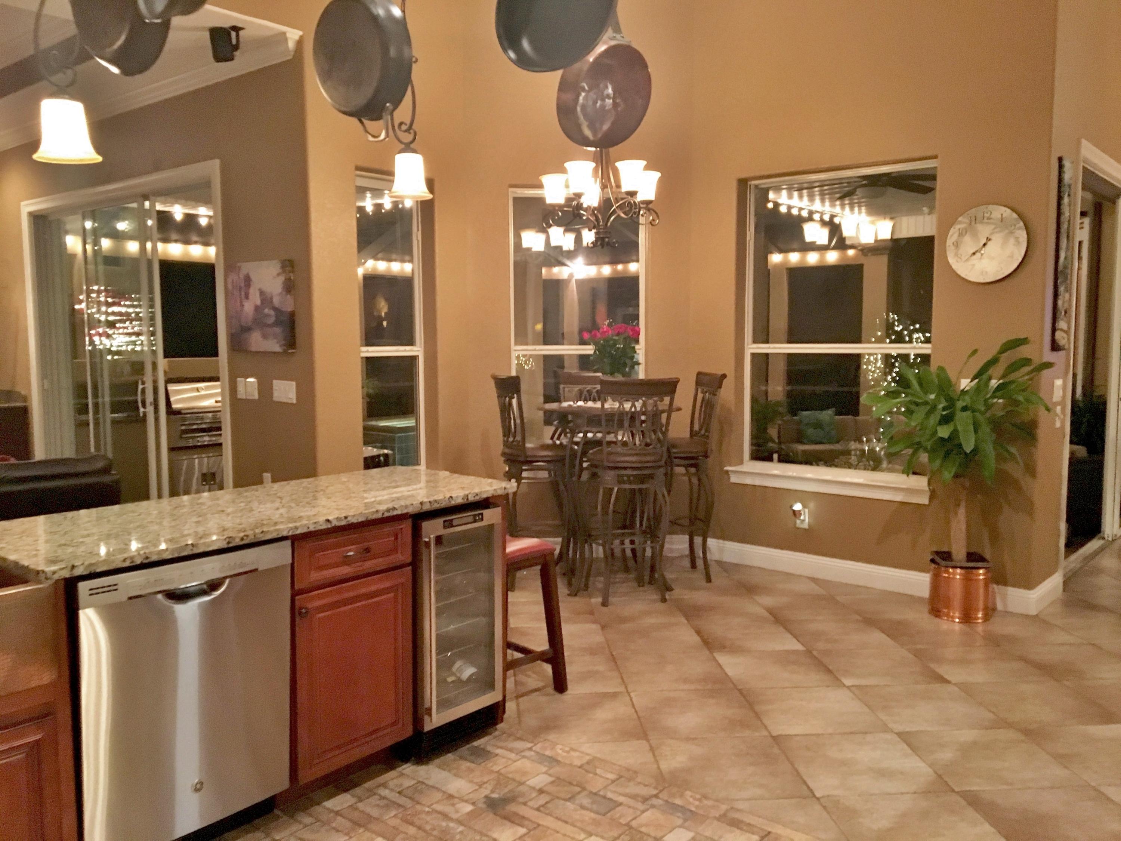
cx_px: 560
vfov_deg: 48.2
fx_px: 939
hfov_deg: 61.7
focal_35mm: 29
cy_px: 420
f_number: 2.2
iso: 400
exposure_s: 1/15
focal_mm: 4.15
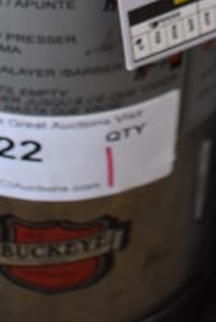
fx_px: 987
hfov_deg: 12.5
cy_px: -242
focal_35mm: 110
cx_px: 98
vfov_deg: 16.0
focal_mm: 18
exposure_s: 1/200
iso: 800
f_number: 3.5
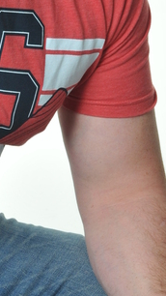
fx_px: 1688
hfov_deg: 5.6
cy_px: 51
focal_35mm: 216
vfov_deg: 10.0
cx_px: -81
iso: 200
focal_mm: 45
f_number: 11
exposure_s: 1/125
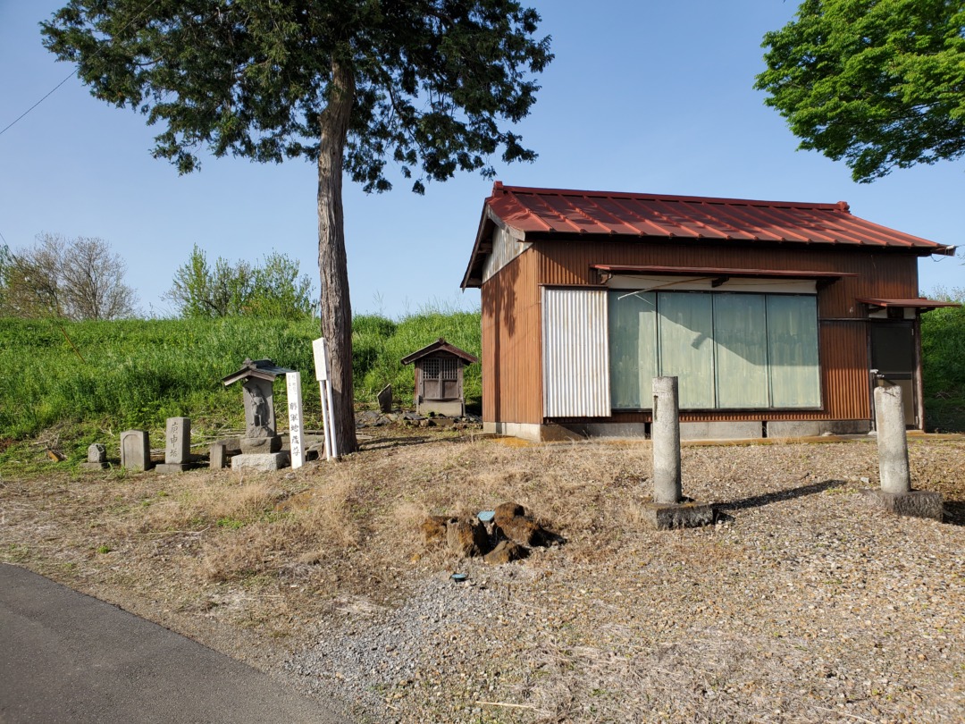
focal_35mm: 26
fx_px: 725
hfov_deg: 67.3
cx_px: 482
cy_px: 362
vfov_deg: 53.1
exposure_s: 1/1133
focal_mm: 4.3
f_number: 2.4
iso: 50
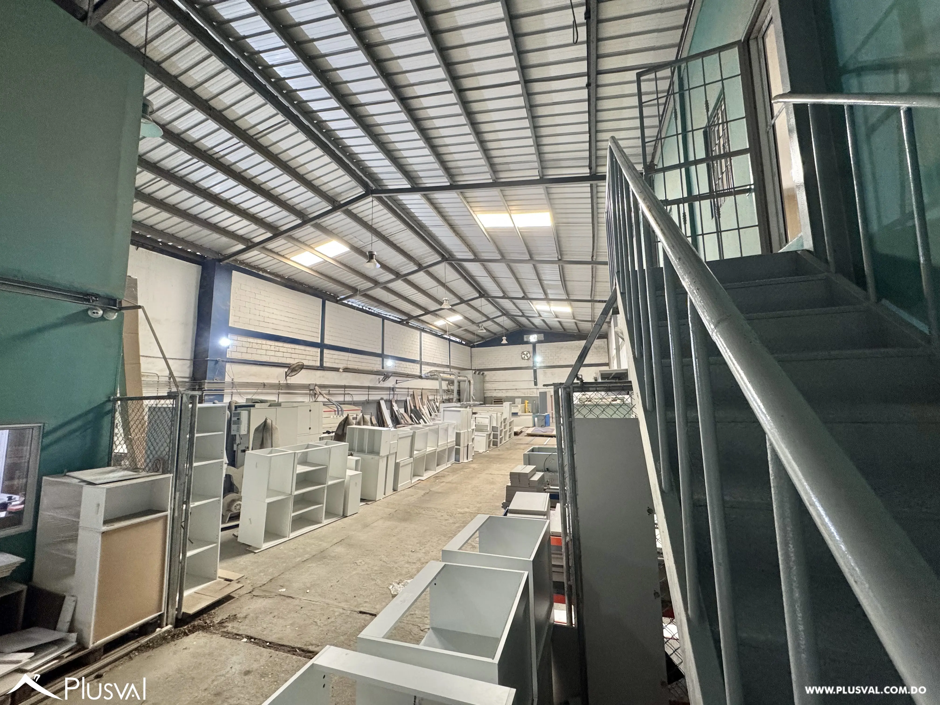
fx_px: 380
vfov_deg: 85.7
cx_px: 470
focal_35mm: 14
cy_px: 352
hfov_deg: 102.1
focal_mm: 2.22
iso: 250
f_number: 2.2
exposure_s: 1/60
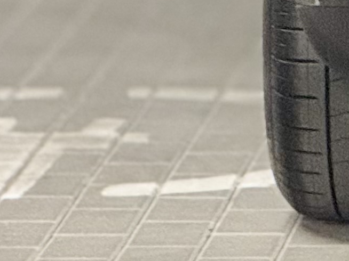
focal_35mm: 740
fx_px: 7458
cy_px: -406
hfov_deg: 2.6
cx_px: 1045
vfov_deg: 2.0
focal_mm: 15.66
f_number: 2.8
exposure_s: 1/50
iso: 500
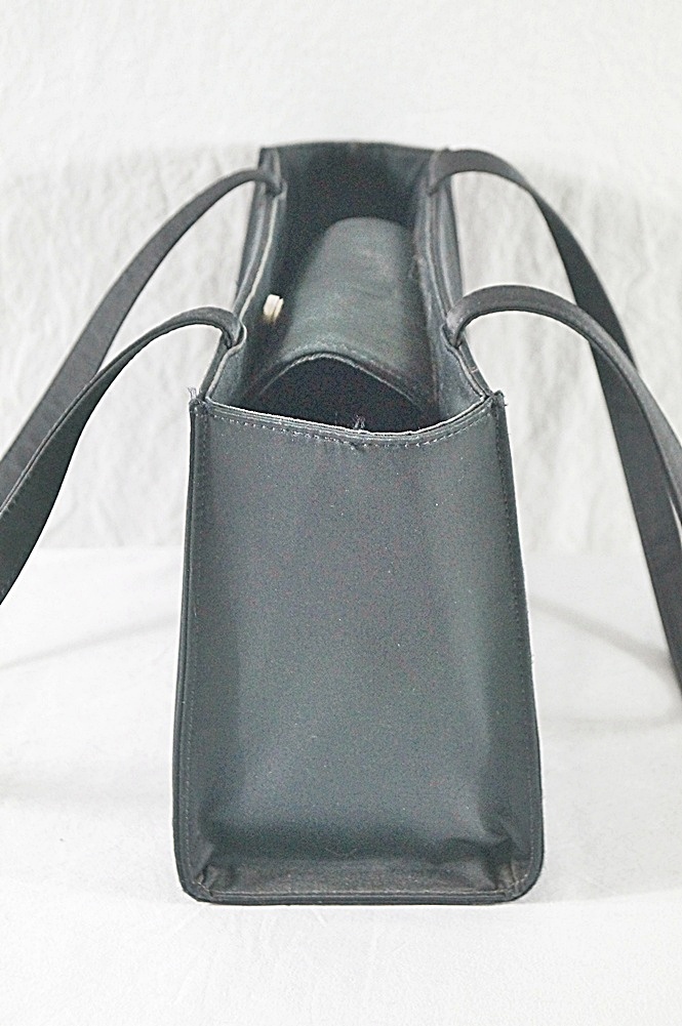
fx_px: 2350
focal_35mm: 82
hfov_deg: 16.5
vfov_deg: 24.6
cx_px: 341
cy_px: 513
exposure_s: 1/100
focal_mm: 55
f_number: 5.6
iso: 2500
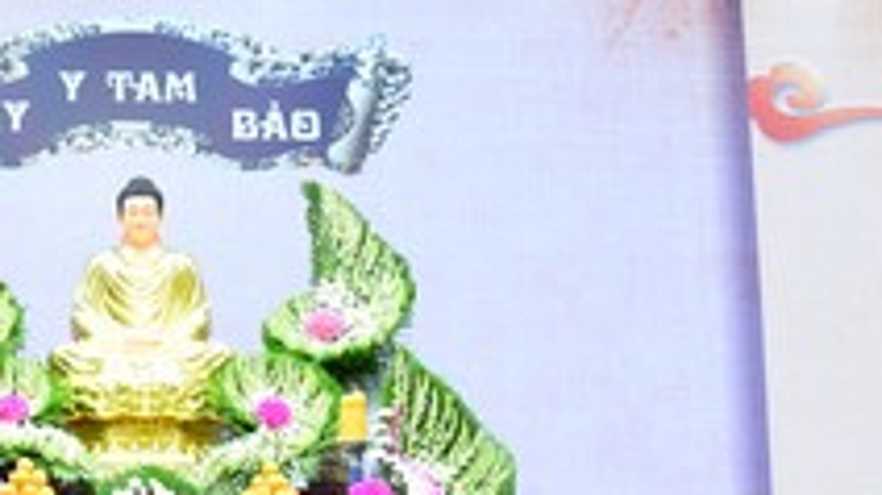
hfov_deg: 27.0
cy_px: 304
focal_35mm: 77
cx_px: 179
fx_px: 1800
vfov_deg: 15.6
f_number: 4
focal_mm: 24
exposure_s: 1/40
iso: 1250
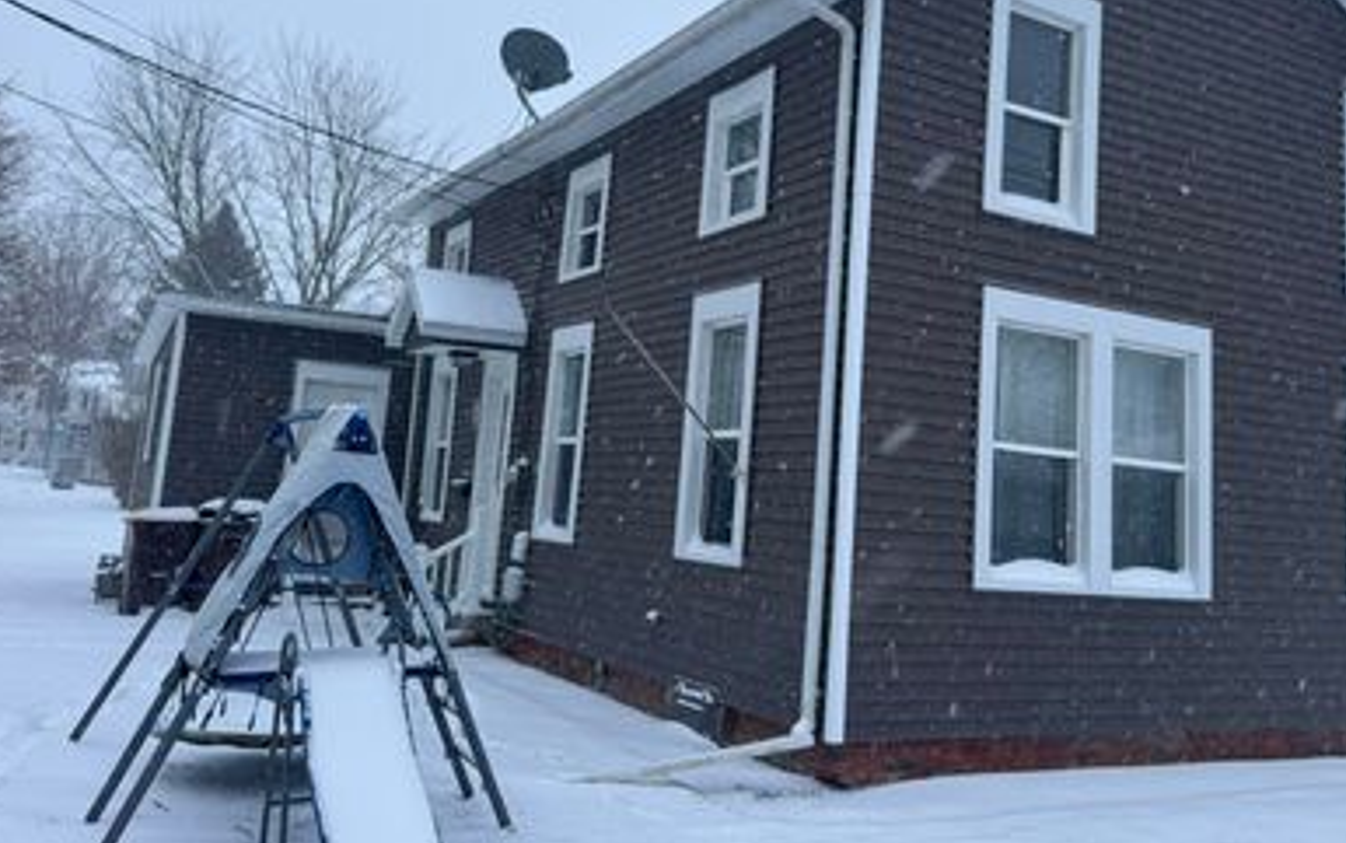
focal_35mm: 33
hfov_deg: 57.8
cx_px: 794
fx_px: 1211
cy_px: 296
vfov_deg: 38.0
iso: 100
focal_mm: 6.76
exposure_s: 1/121
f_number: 1.78
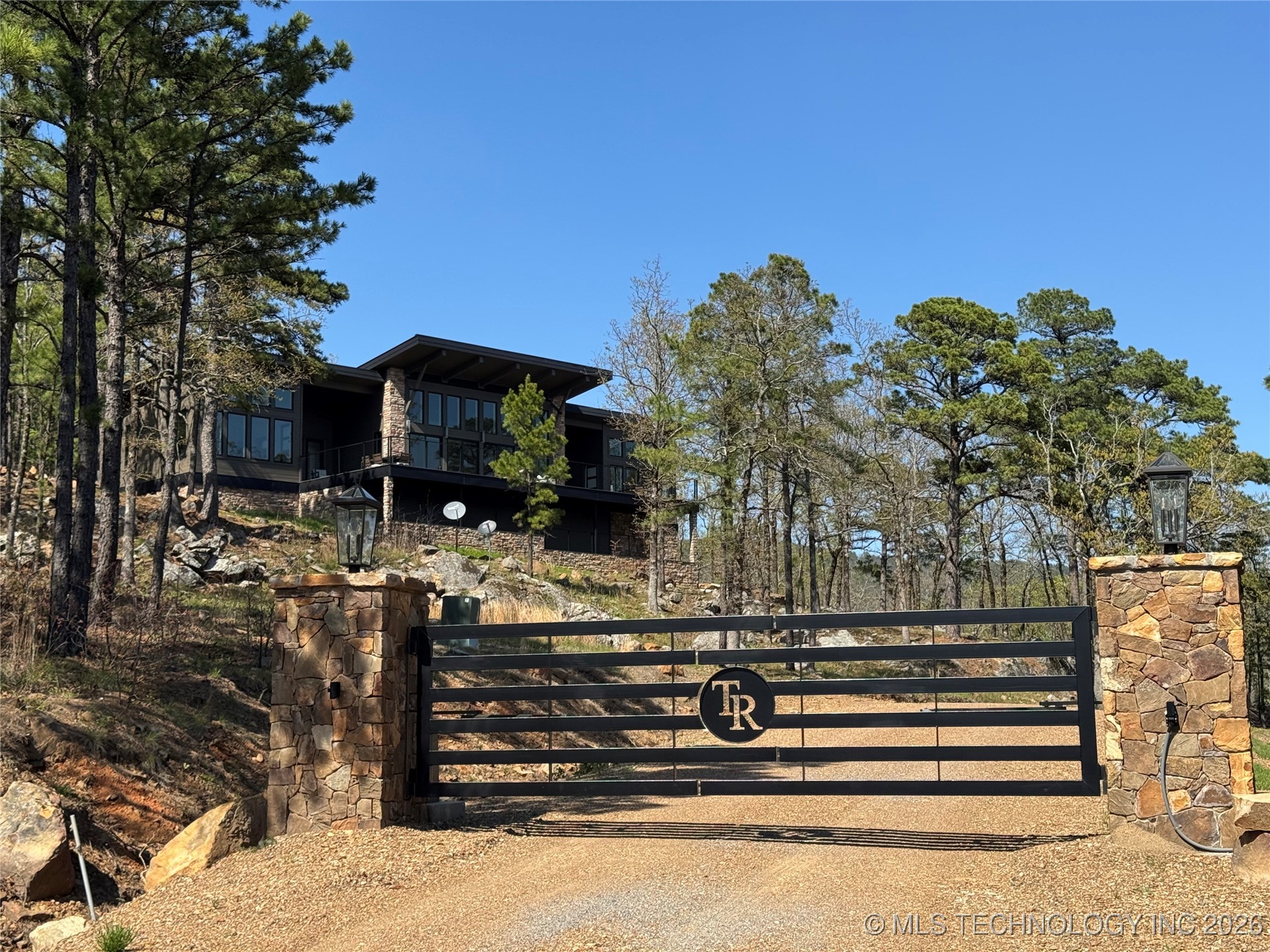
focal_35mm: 48
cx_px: 635
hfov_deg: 39.7
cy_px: 476
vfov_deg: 30.3
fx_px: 1761
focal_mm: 6.76
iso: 64
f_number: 1.78
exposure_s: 1/2833
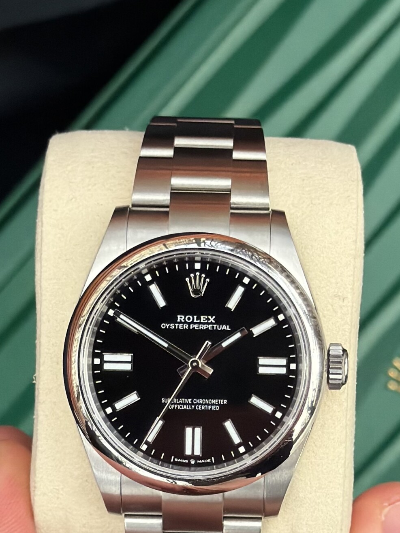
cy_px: 368
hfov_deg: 21.0
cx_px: 201
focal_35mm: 70
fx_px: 1079
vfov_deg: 27.6
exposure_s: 1/3096
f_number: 1.78
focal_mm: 6.76
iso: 250
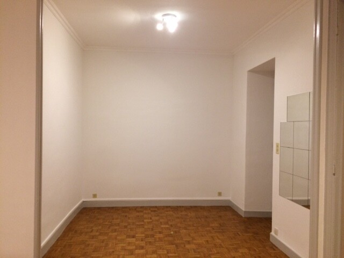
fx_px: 288
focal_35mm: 29
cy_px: 129
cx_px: 172
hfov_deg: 61.7
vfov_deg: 48.2
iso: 200
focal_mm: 4.15
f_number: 2.2
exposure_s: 1/33
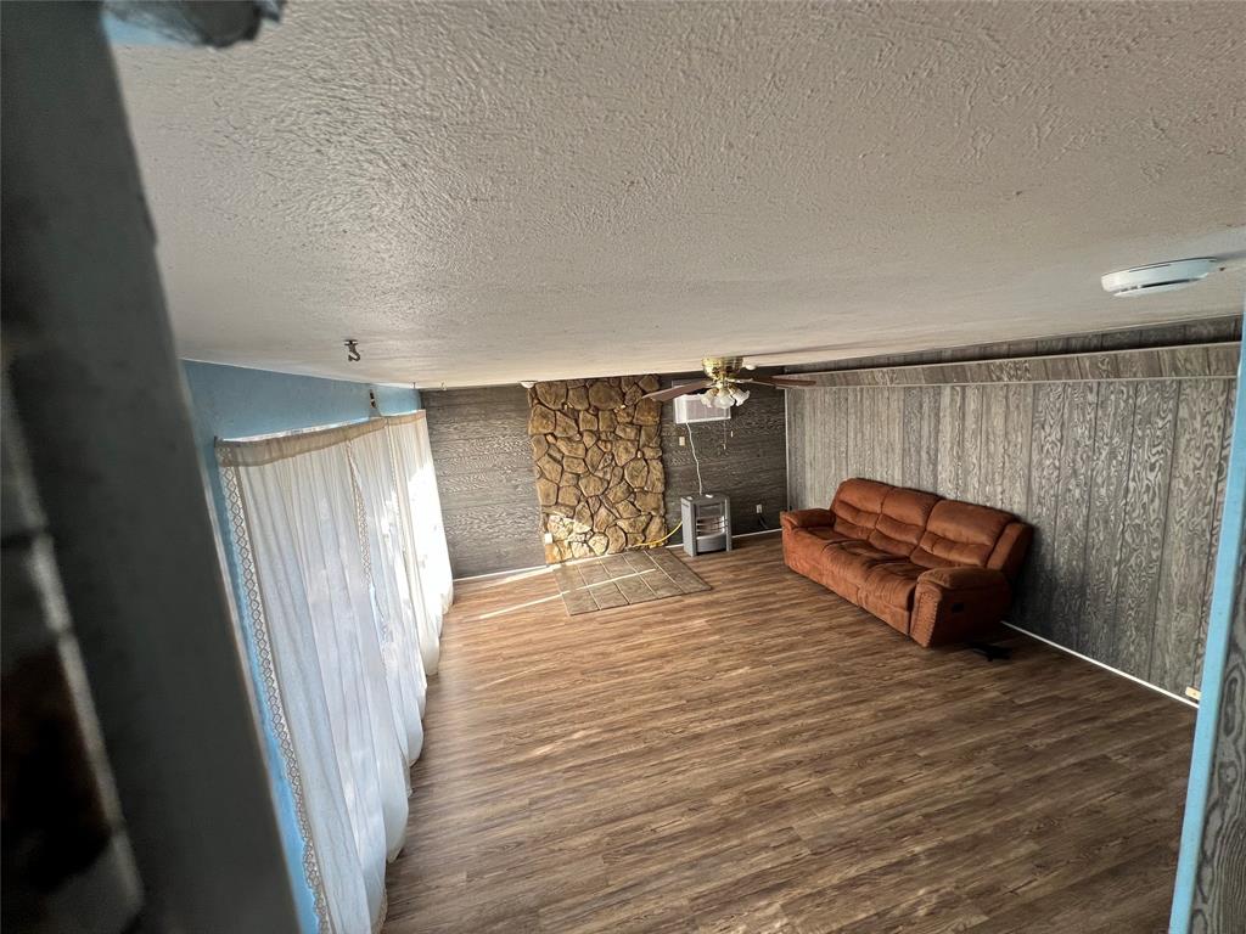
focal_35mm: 13
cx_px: 623
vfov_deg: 89.9
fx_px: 468
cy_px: 467
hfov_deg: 106.2
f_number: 1.8
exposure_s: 1/120
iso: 125
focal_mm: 1.57
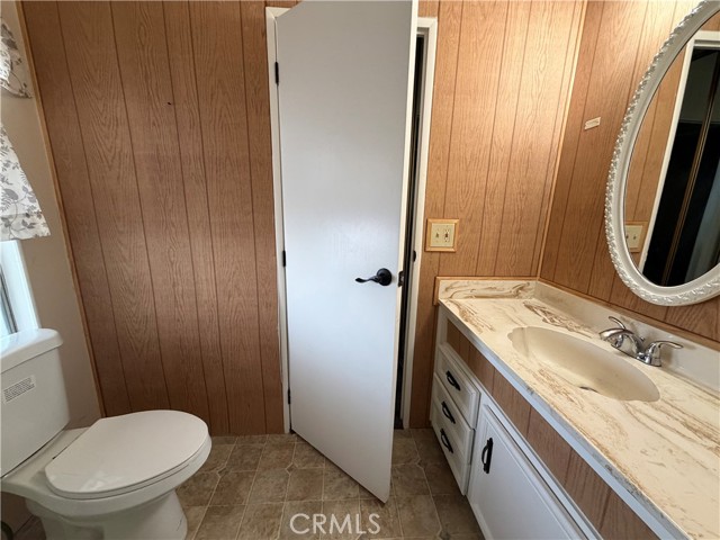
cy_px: 270
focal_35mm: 14
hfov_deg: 102.1
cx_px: 360
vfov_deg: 85.7
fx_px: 291
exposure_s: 1/60
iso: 320
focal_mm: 2.22
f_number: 2.2
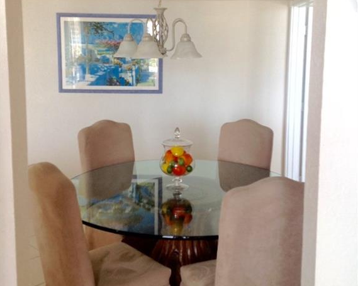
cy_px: 107
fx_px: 487
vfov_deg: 32.6
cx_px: 178
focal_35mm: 46
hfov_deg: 40.3
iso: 50
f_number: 2.4
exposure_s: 1/30
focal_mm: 4.28
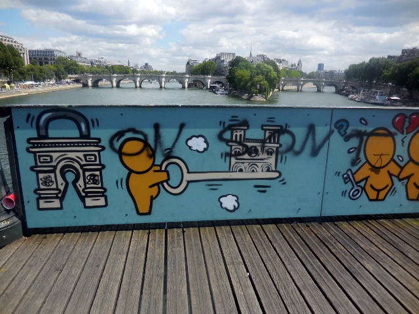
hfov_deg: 69.4
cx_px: 210
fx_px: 303
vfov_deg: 54.9
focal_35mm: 25
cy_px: 157
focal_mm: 4.5
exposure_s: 1/1250
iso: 125
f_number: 3.3
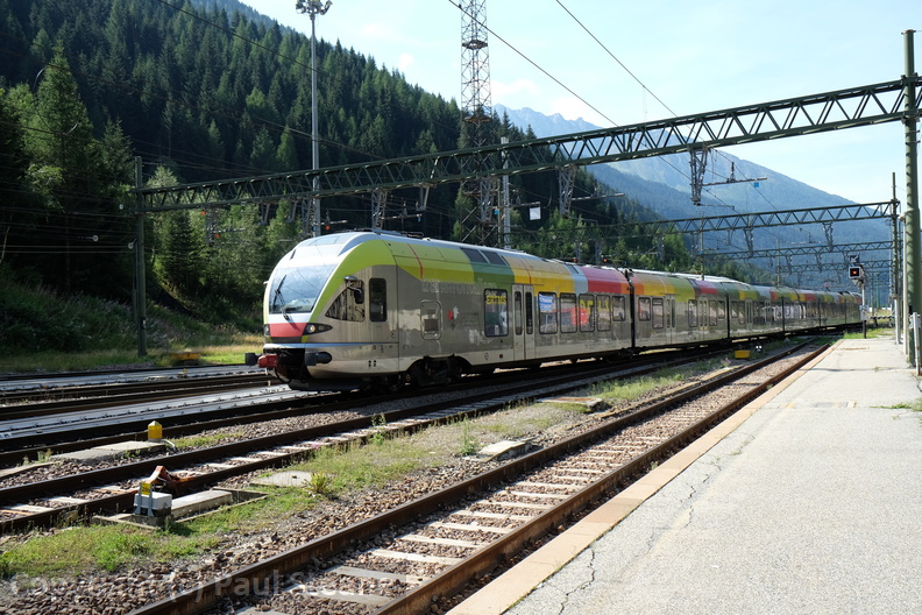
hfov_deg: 58.7
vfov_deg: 41.1
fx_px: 819
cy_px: 308
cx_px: 461
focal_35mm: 32
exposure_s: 1/280
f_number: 5.6
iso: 200
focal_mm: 21.4
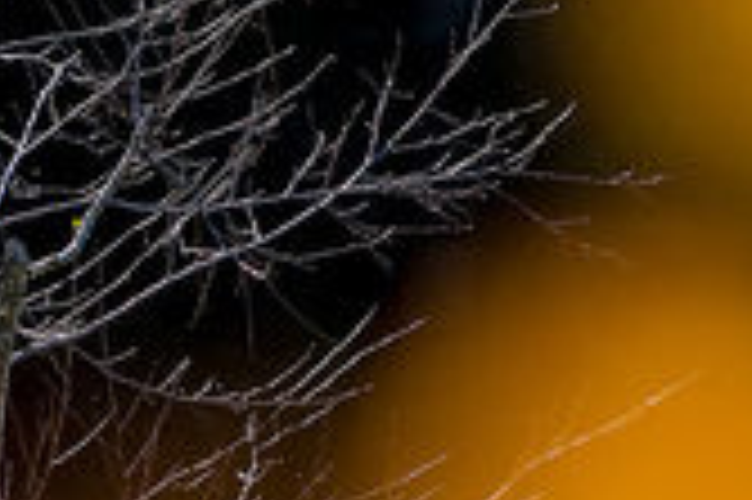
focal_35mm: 1075
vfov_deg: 1.3
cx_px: -41
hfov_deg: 1.9
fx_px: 22433
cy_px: 185
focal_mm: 200
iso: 400
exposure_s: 1/1600
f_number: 4
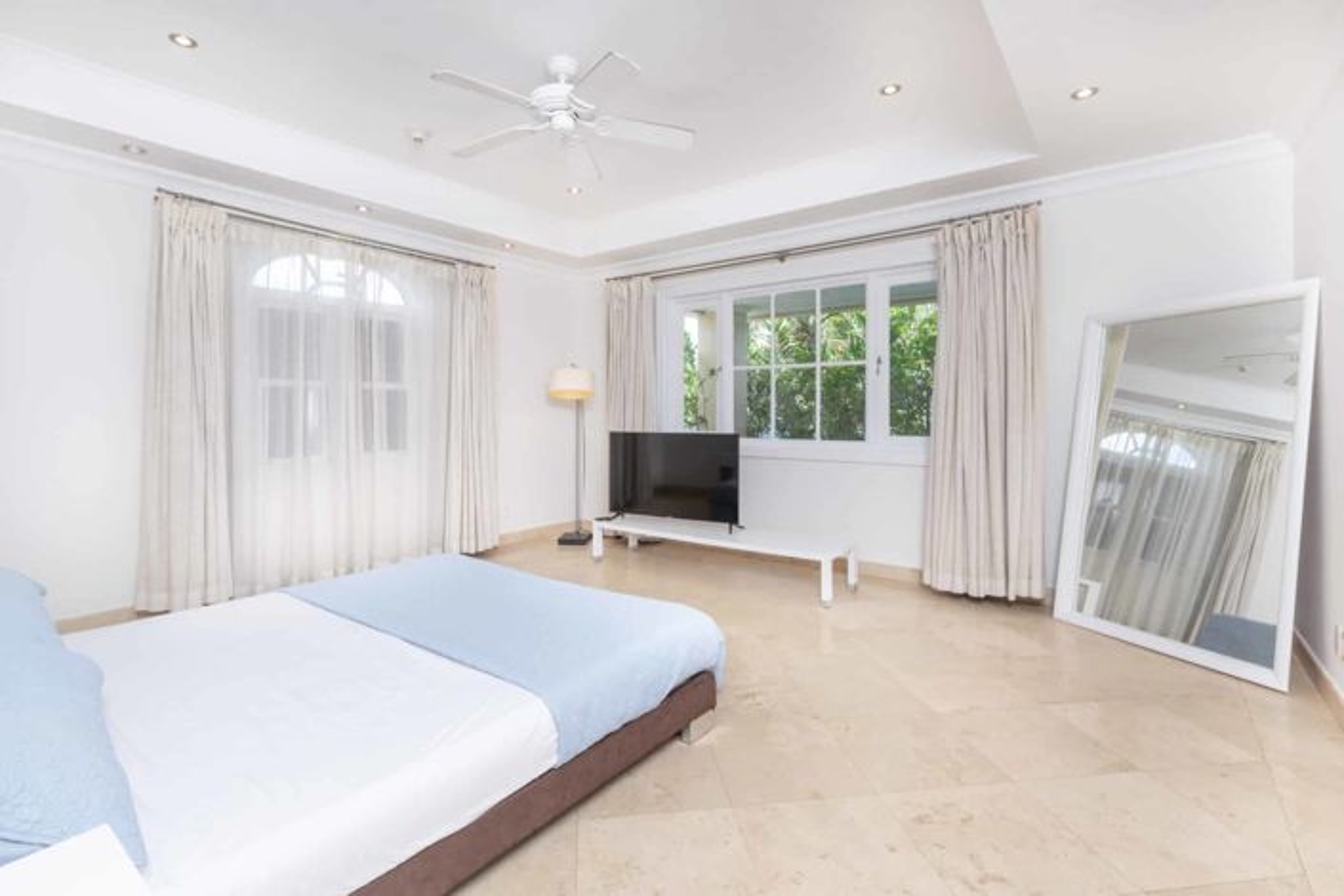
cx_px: 672
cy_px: 448
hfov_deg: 96.7
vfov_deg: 73.7
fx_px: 597
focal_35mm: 16
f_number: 16
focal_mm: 16
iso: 50
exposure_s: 1/10
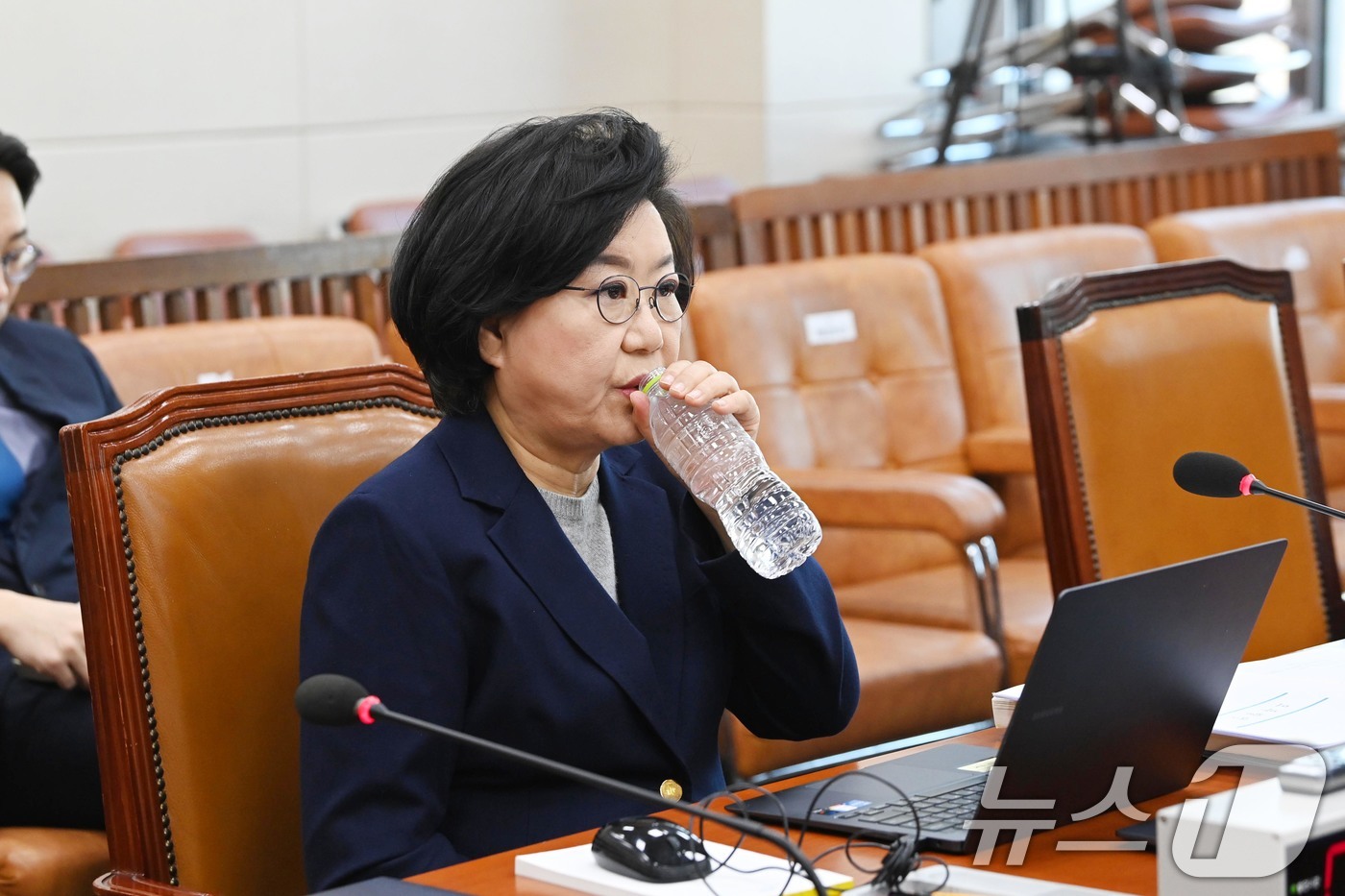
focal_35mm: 112
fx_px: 4184
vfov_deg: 12.2
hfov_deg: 18.3
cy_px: 448
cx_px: 672
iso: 3200
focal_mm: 112
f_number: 5.6
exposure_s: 1/250
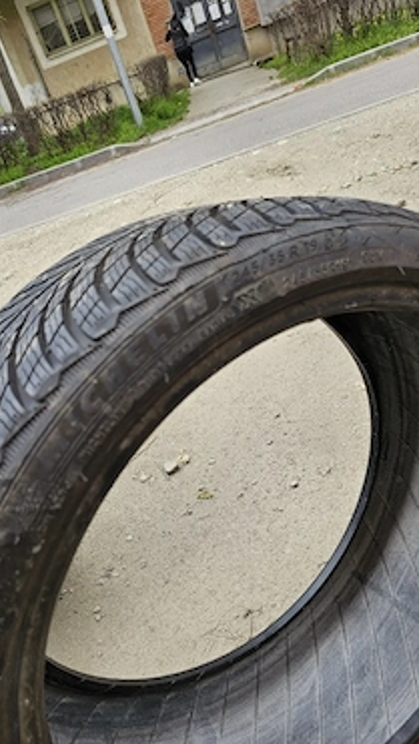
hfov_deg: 42.9
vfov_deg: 69.8
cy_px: 385
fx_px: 533
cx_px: 213
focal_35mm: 27
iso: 10
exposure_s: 1/149
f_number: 1.7
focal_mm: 6.3
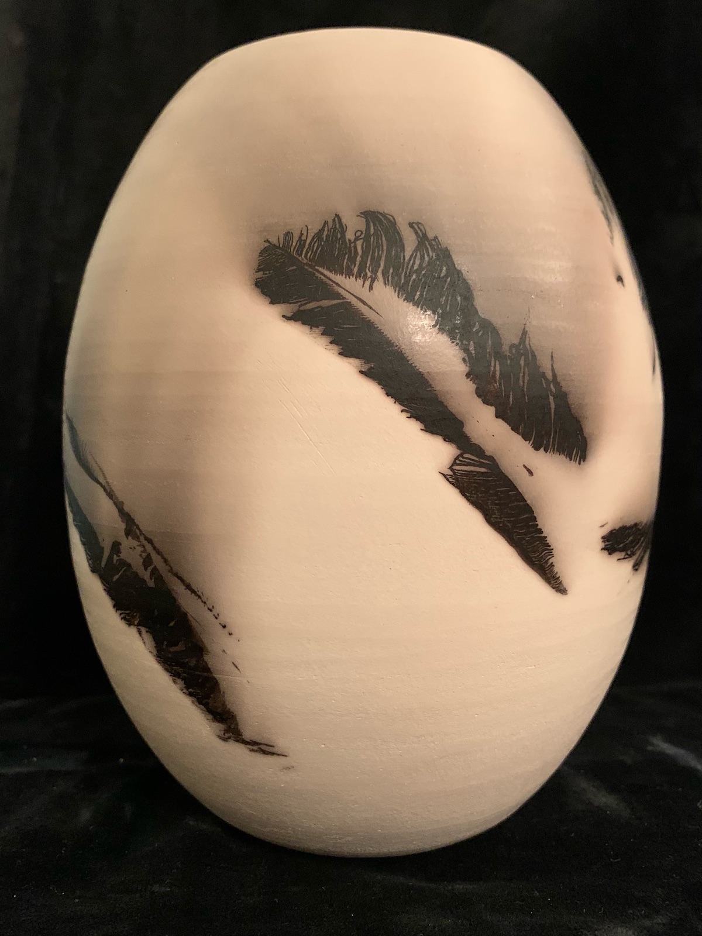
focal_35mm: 26
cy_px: 468
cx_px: 351
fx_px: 703
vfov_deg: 67.3
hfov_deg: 53.1
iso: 400
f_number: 1.8
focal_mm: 4.25
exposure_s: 1/25
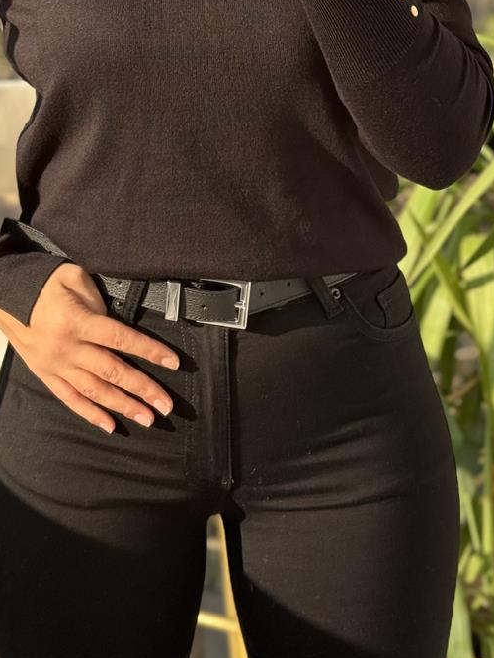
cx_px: 222
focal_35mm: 96
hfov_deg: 15.4
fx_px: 1826
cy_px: 30
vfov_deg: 19.9
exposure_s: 1/428
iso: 64
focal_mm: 6.76
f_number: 1.78
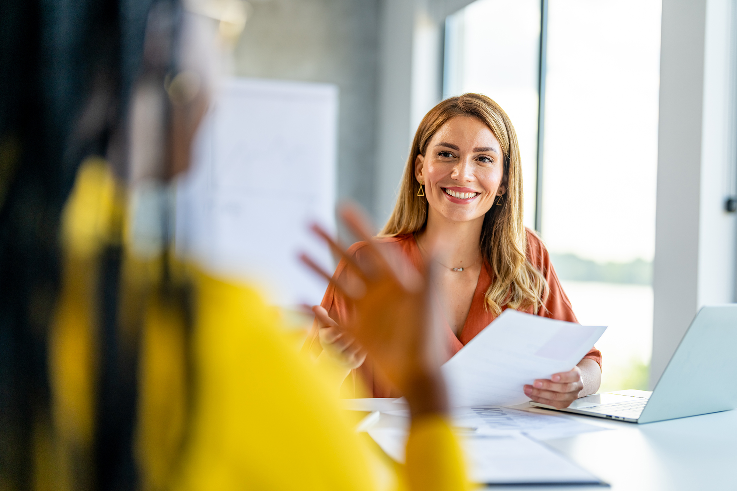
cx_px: 368
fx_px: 1023
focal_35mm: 50
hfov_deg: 39.6
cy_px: 246
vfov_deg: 27.0
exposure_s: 1/640
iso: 100
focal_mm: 50
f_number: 1.4
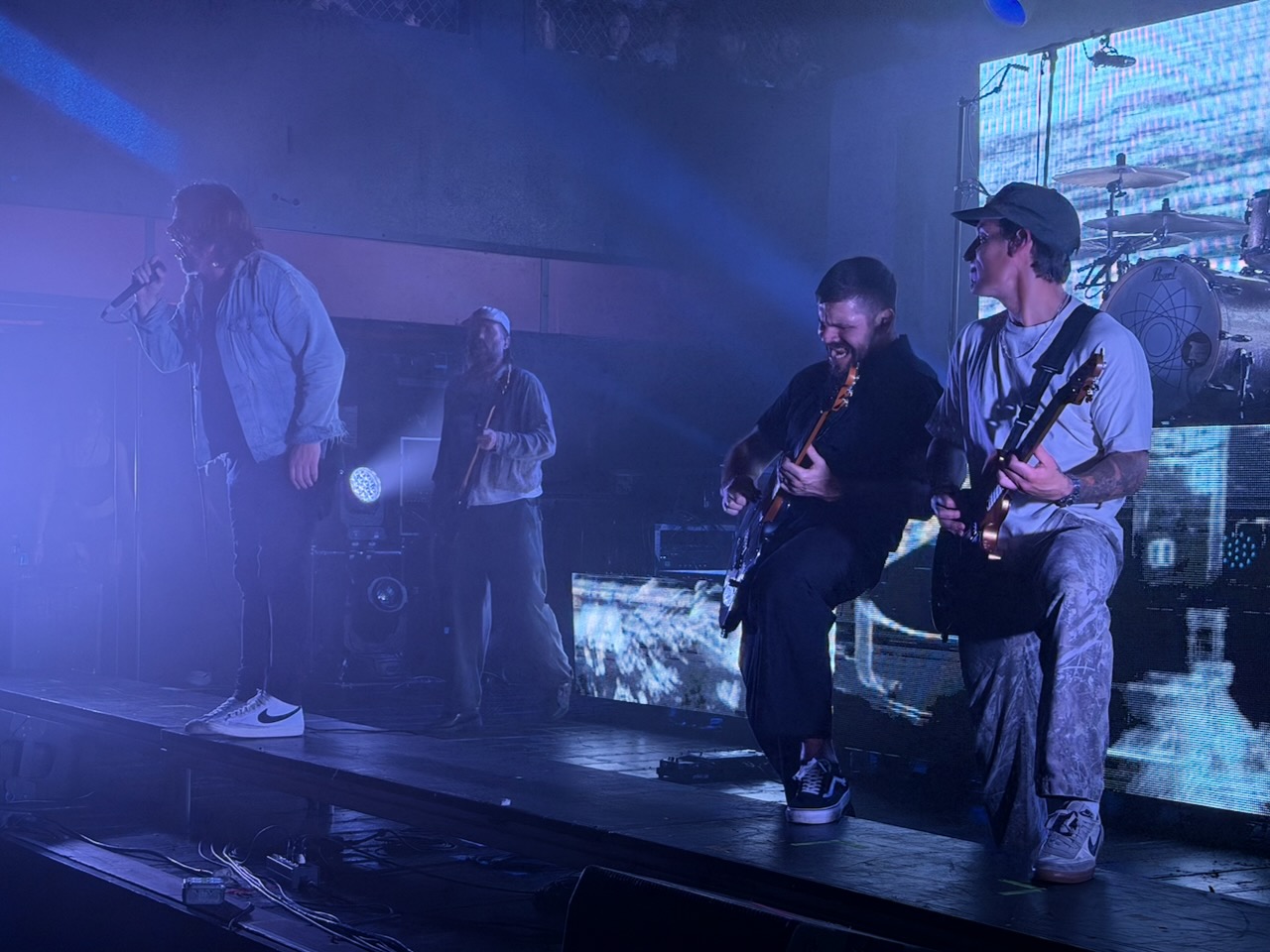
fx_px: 1761
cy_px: 476
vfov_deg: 30.3
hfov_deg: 39.7
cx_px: 635
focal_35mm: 48
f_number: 1.78
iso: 160
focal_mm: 6.76
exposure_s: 1/171
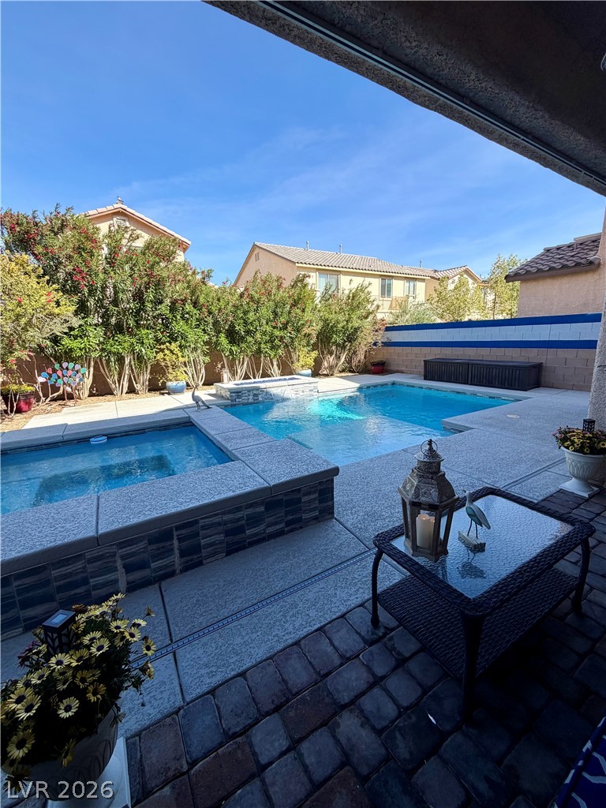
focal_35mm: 14
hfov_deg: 85.7
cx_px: 303
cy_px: 404
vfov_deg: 102.1
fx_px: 327
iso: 40
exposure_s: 1/701
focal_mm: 2.22
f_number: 2.2
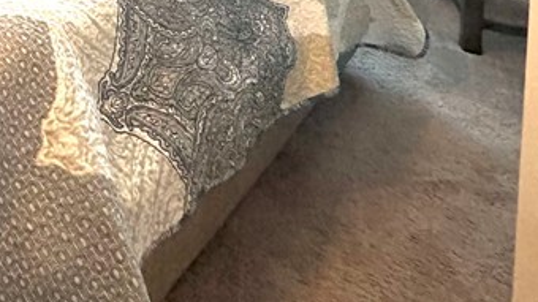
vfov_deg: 18.3
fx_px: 656
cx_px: -114
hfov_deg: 35.0
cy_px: -286
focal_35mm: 46
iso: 320
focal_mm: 2.22
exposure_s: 1/120
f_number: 2.2
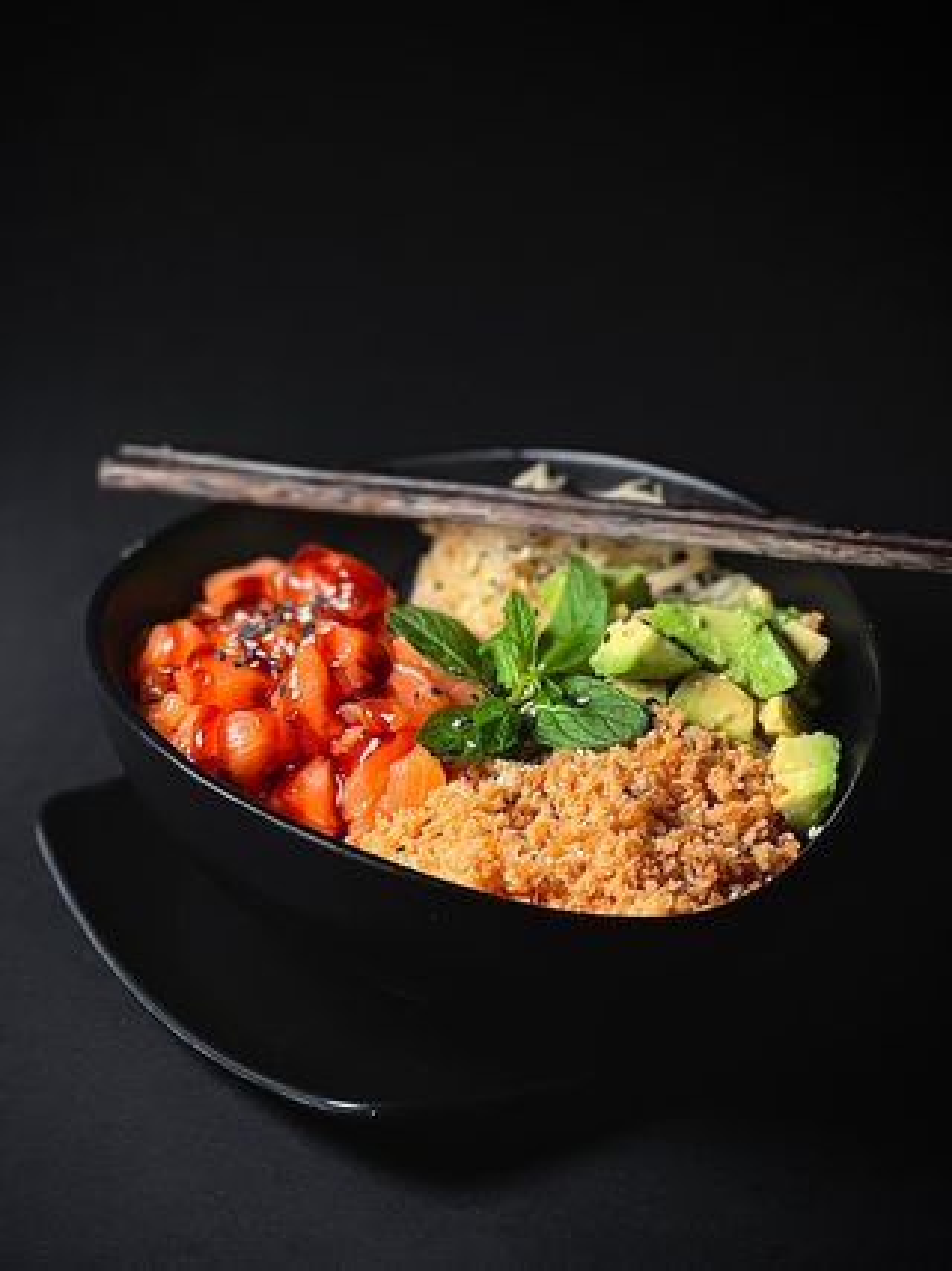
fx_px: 2825
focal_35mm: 77
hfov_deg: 19.1
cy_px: 636
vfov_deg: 25.3
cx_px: 476
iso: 125
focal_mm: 9
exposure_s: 1/121
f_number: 2.8
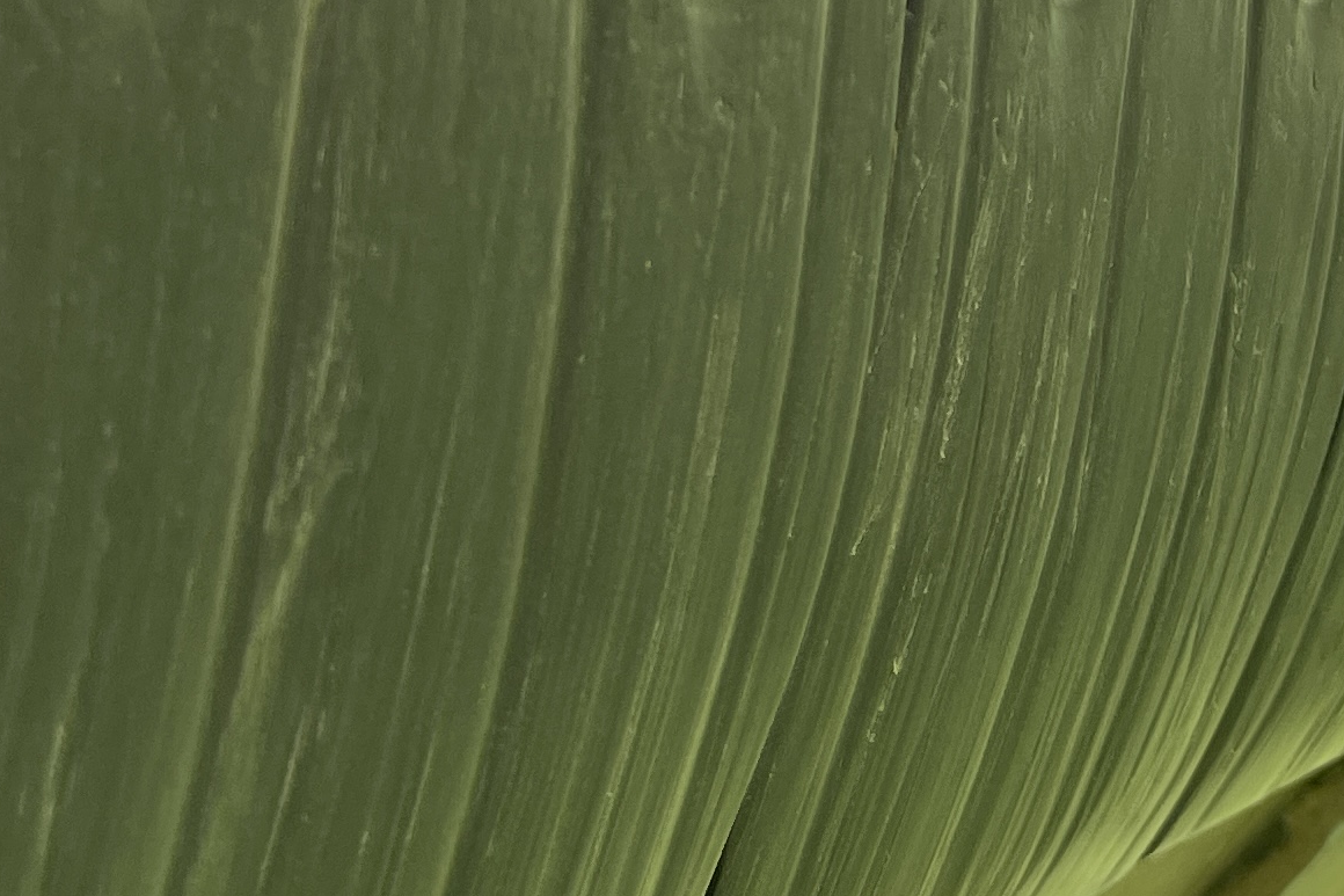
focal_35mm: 94
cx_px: 1433
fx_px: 3509
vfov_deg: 14.4
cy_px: 58
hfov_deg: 20.8
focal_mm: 4.2
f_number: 1.6
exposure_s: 1/164
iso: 32
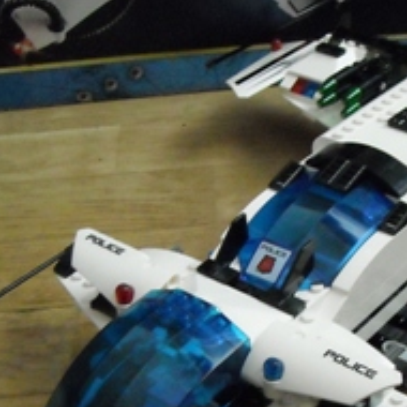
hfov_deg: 23.3
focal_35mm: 73
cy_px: 323
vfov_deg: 23.3
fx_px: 971
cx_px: 330
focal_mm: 5.7
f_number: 2.8
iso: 800
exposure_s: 1/30
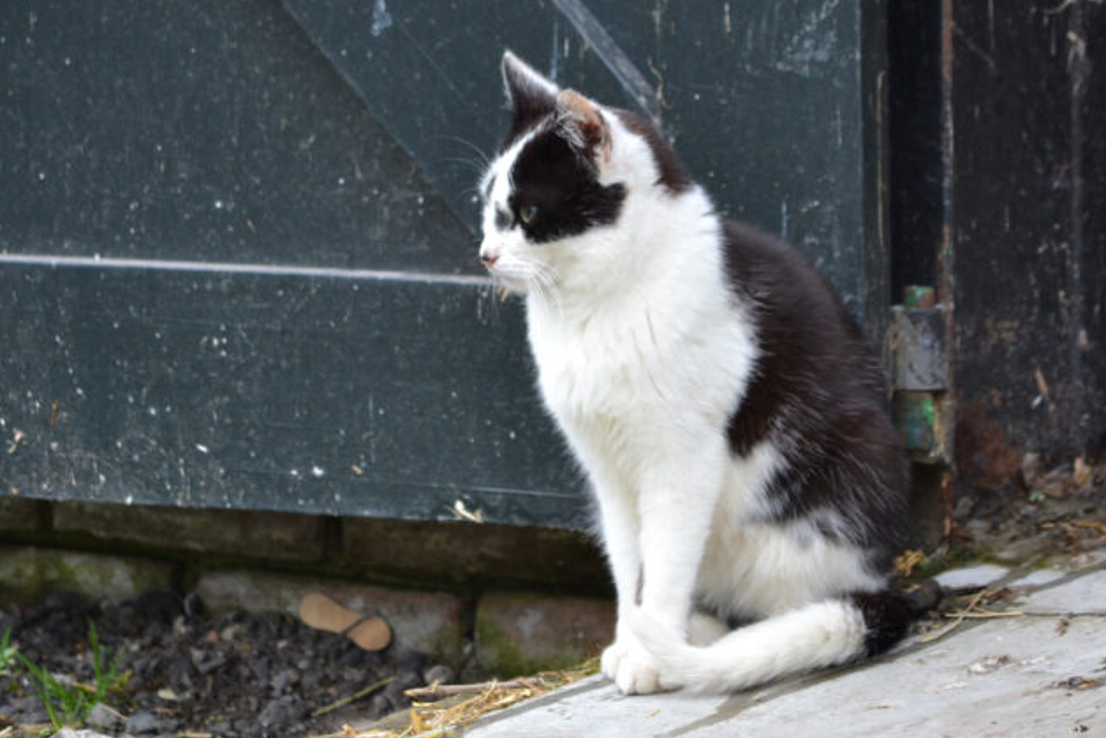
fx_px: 14651
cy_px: 381
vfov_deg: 2.9
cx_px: 572
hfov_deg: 4.3
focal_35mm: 477
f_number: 5
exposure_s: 1/250
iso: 400
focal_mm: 195
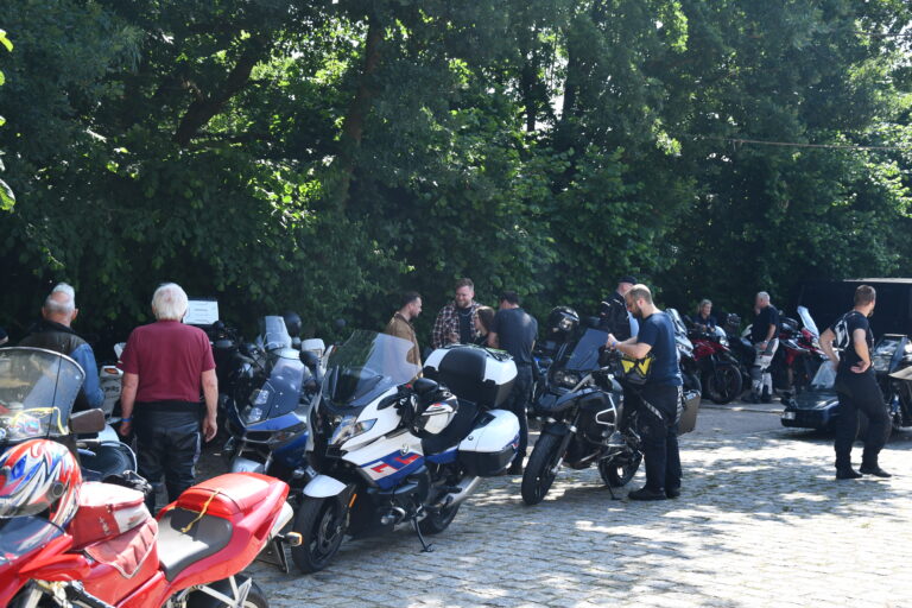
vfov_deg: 23.8
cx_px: 456
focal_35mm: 57
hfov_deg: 35.1
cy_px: 304
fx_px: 1444
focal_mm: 38
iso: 220
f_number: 5.6
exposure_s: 1/250
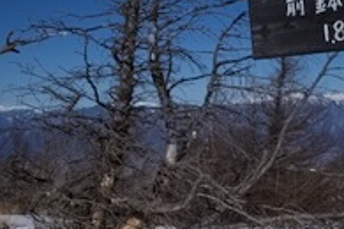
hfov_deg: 29.2
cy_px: 171
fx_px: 659
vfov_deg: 19.6
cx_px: 185
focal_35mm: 69
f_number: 5.6
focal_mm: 18.3
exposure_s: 1/1250
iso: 100
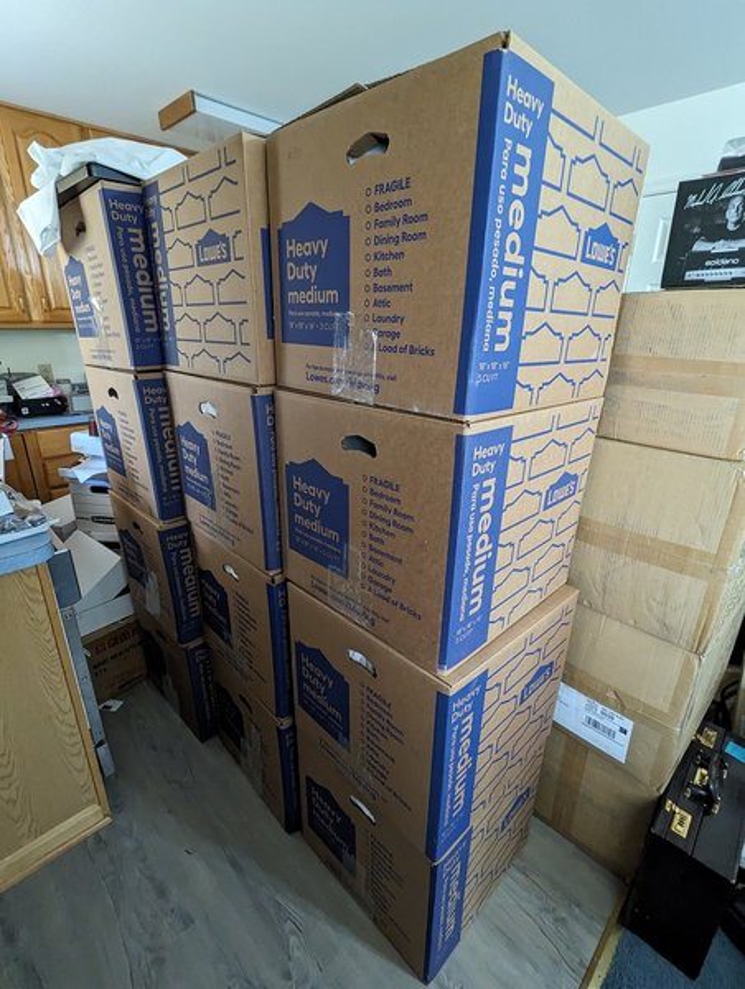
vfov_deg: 94.4
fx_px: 458
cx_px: 372
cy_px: 494
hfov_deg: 78.3
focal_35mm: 16
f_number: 2.2
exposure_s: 1/24
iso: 590
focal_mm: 2.35
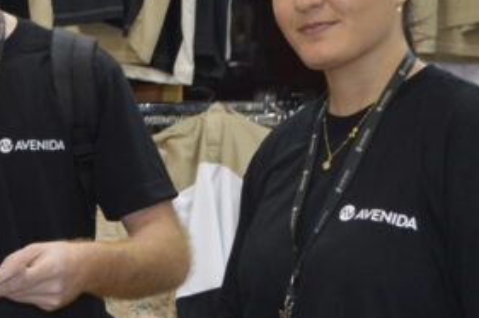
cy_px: 77
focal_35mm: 114
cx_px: -189
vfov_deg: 12.0
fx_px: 1516
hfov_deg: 16.7
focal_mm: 20
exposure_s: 1/60
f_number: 3.8
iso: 720
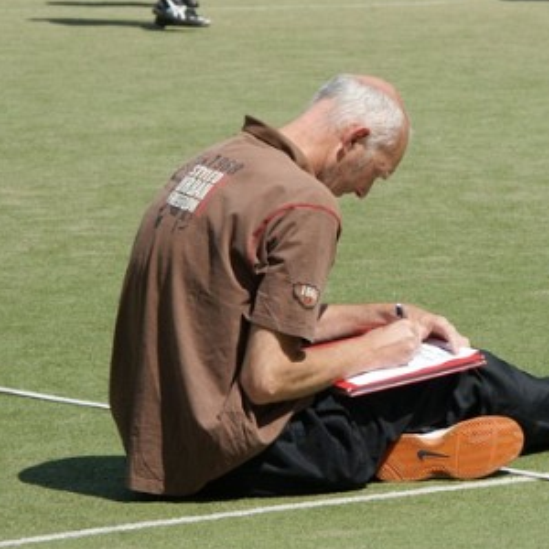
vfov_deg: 5.8
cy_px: 82
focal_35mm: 302
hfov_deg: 5.8
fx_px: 5419
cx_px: 567
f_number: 11
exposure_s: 1/400
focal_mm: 90
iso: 200
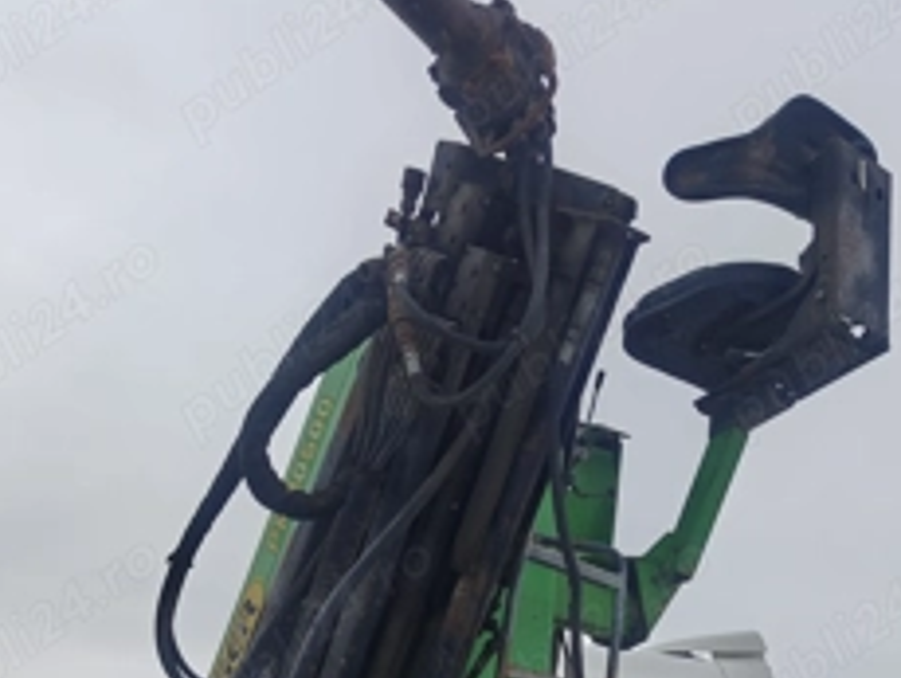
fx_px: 1042
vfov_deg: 32.6
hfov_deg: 46.8
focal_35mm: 40
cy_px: 702
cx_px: 443
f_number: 1.6
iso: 50
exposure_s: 1/1189
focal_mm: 6.06
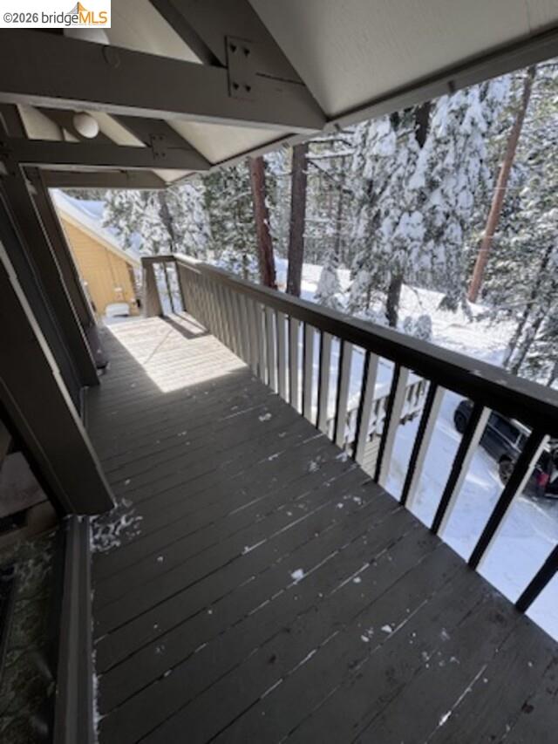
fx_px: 301
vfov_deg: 102.1
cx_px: 279
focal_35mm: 14
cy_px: 372
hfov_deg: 85.7
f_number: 2.2
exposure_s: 1/418
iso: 40
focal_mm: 2.22
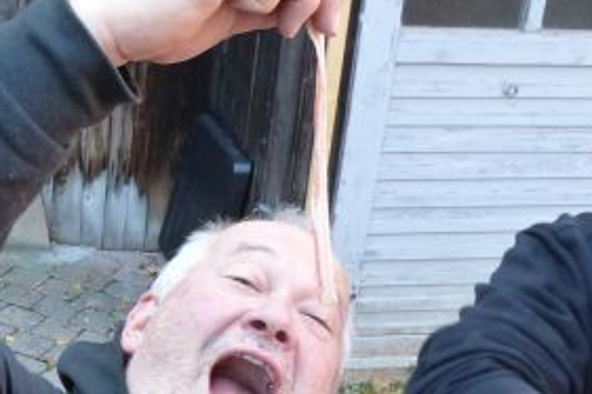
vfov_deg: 18.4
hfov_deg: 26.6
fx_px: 1216
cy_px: 253
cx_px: 80
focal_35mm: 74
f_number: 2.8
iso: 320
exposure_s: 1/60
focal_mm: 4.5
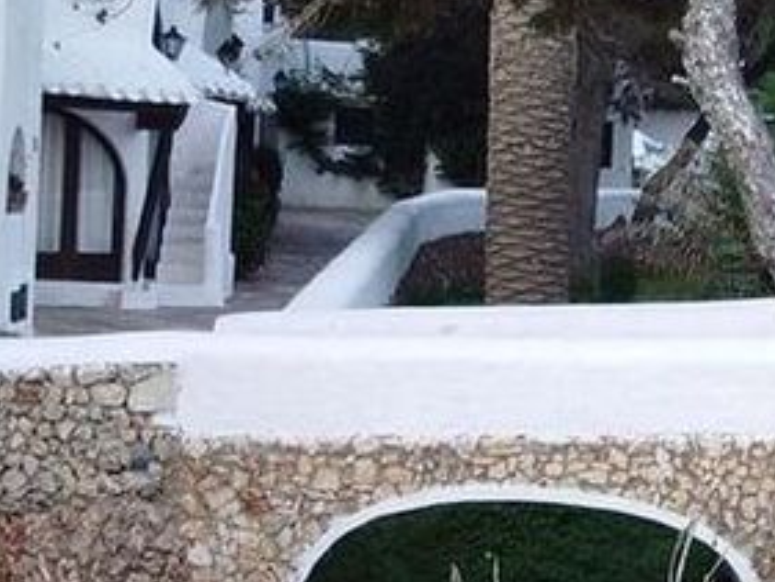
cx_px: 452
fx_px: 3069
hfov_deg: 14.4
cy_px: 281
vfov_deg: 10.8
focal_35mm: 137
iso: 50
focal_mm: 6.8
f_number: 2.8
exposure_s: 1/80
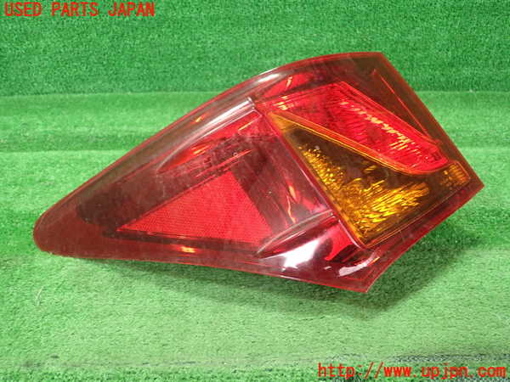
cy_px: 191
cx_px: 255
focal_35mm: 30
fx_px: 442
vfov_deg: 46.8
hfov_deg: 60.0
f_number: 2.3
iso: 640
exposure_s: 1/125
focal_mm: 5.5
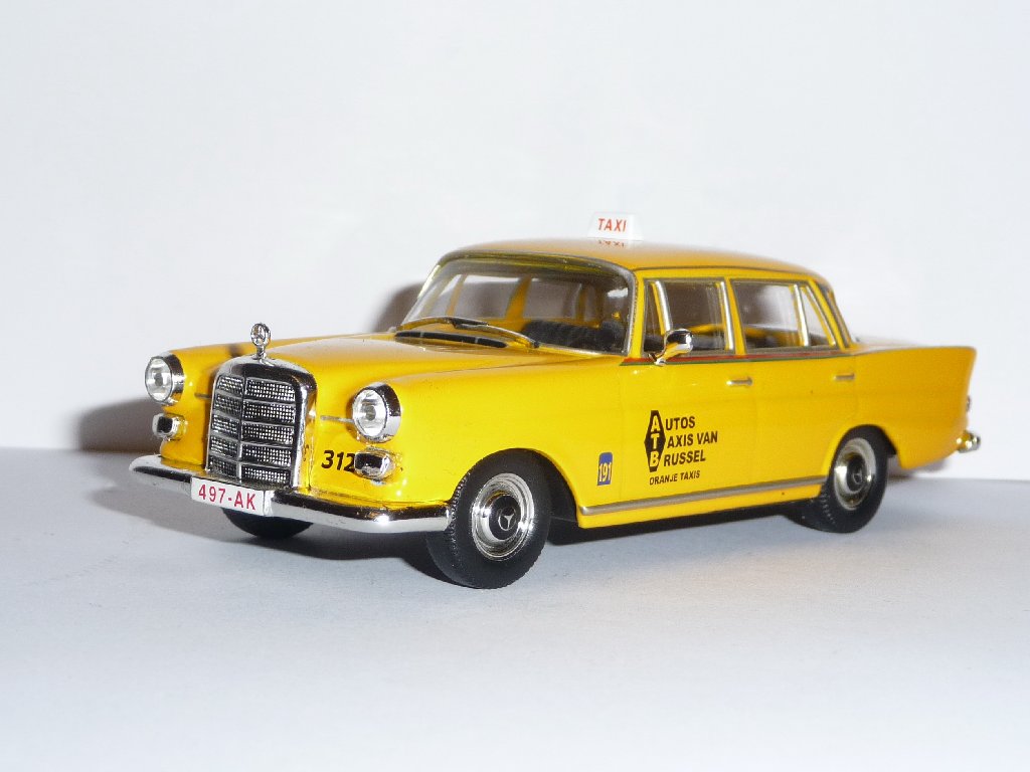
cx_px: 515
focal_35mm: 68
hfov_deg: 28.6
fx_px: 2023
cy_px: 386
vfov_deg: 21.6
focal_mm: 8.5
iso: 100
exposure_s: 1/30
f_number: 4.2
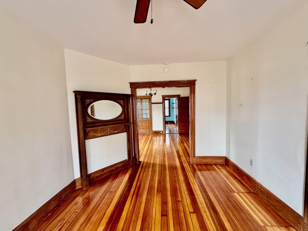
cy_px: 116
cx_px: 154
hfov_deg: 102.1
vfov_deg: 85.7
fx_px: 125
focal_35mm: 14
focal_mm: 2.22
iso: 320
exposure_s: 1/99
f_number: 2.2
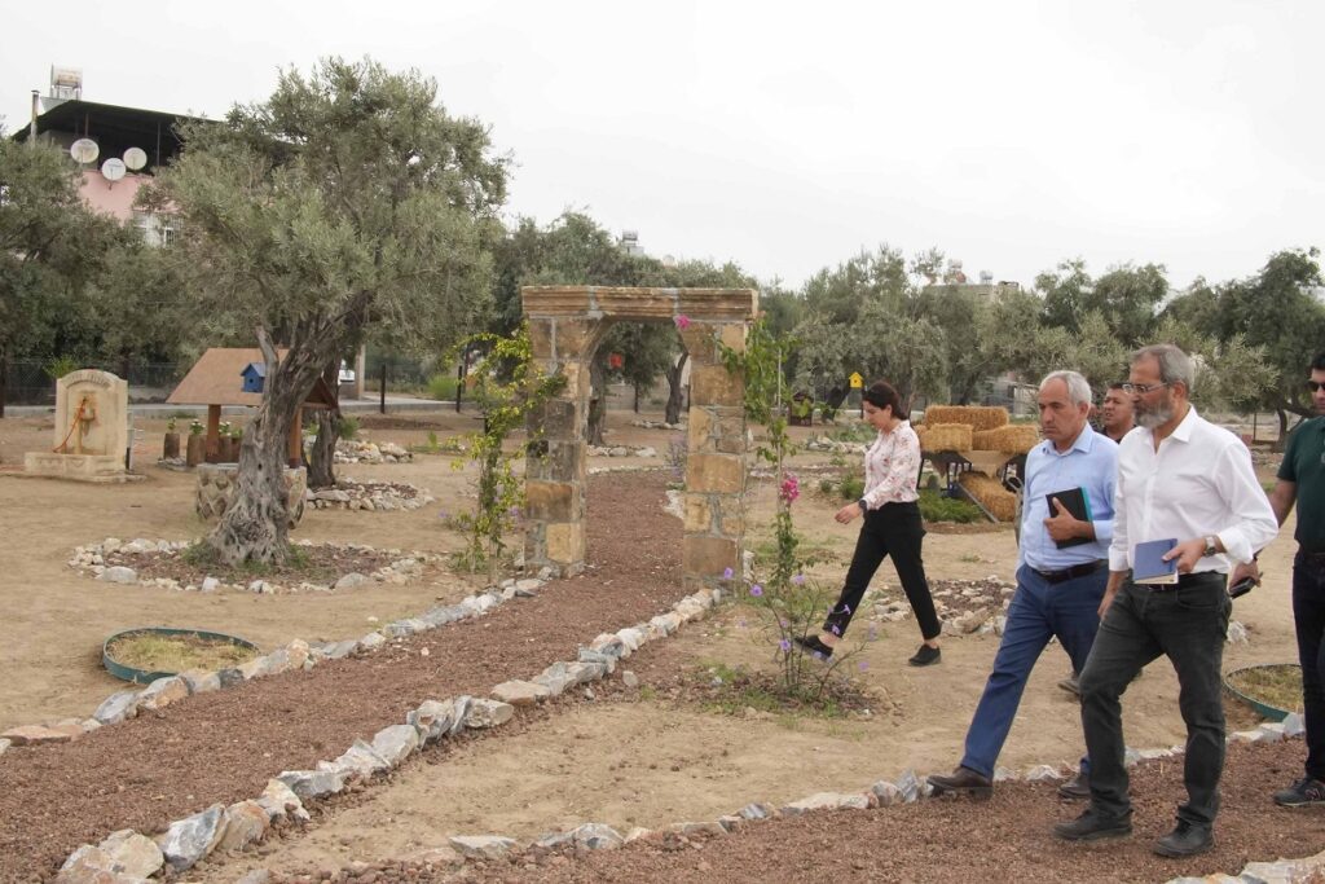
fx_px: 1325
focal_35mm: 36
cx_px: 662
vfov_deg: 36.9
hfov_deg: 53.1
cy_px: 442
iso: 2500
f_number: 22
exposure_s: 1/320
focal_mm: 24
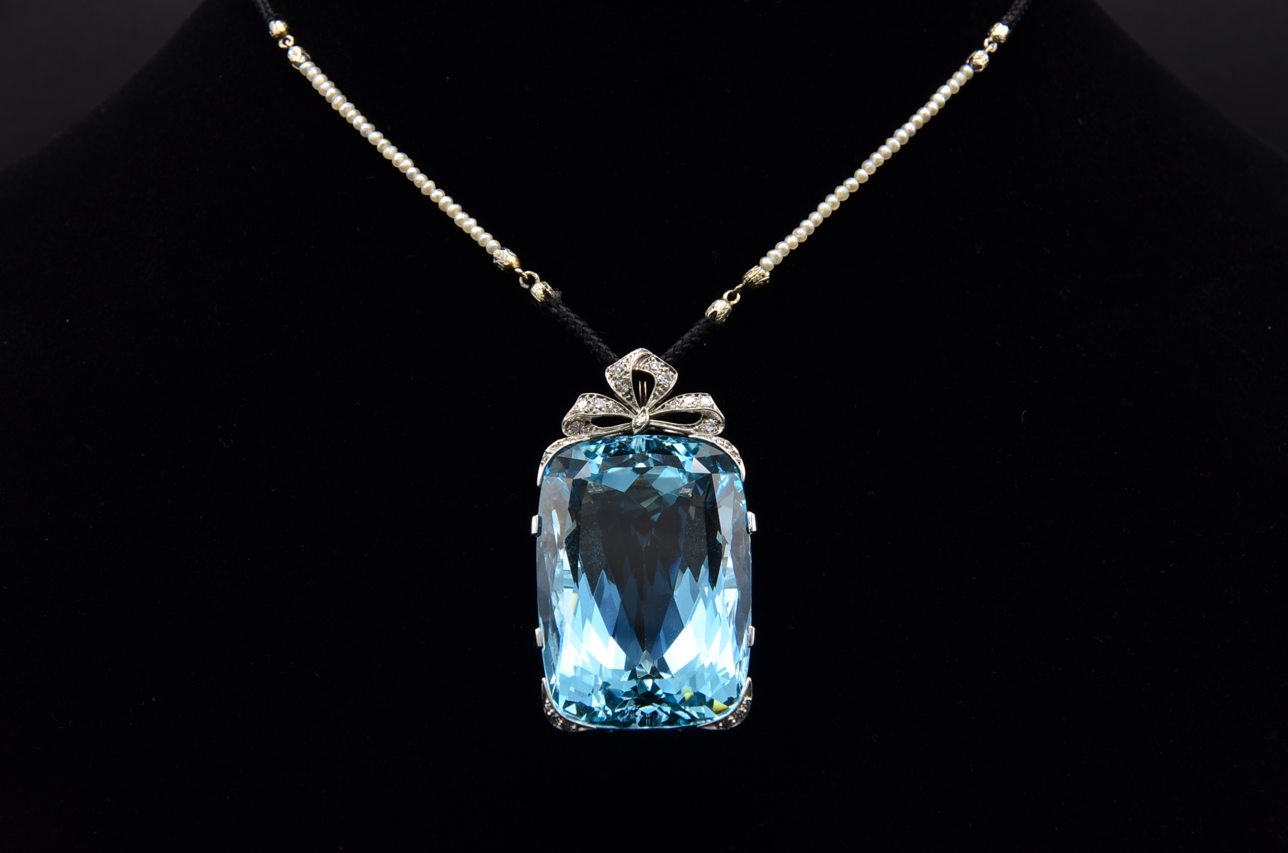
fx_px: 5623
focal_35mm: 158
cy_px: 426
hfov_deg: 13.1
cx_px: 644
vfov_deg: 8.7
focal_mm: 105
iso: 100
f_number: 13
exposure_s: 1/20
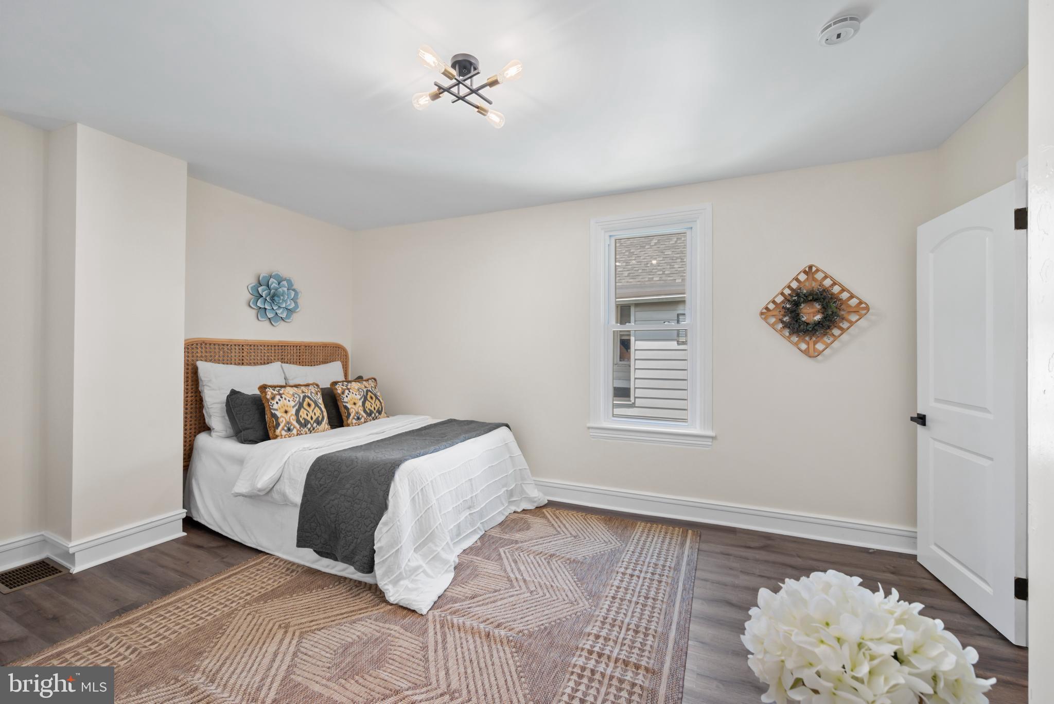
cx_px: 527
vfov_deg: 77.4
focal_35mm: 15
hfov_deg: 100.4
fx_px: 439
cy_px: 352
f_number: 8
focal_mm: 15
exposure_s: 1/6
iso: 640
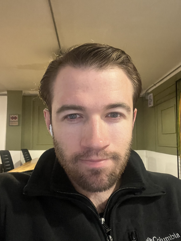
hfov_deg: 46.8
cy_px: 120
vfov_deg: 60.0
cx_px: 90
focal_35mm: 30
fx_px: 209
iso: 640
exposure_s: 1/30
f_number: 2.2
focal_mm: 2.71
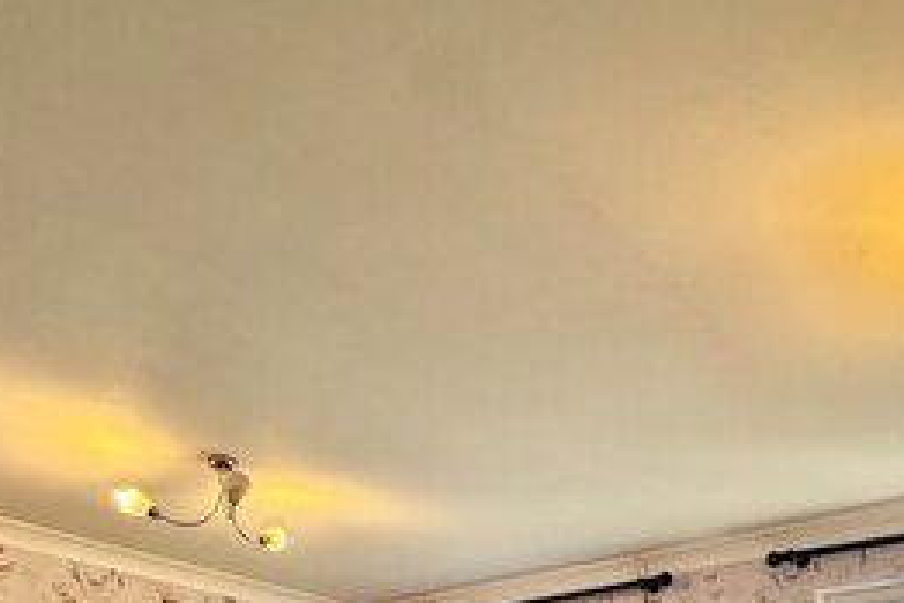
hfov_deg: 48.3
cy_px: 827
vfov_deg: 27.3
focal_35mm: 39
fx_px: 979
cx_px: 634
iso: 160
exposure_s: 1/100
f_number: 2.2
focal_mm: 2.22
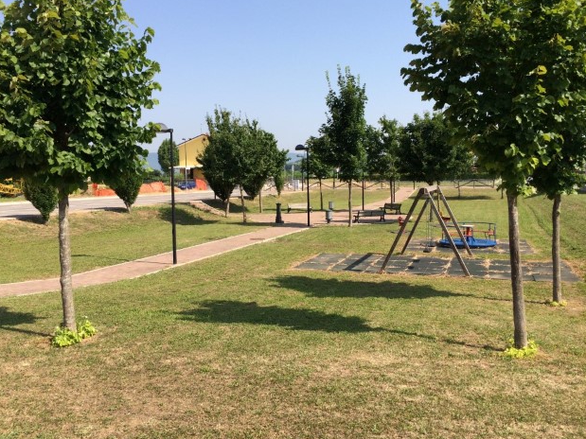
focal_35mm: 30
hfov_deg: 60.0
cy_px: 220
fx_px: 508
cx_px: 284
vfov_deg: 46.8
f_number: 2.2
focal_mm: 4.15
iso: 32
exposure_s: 1/1786
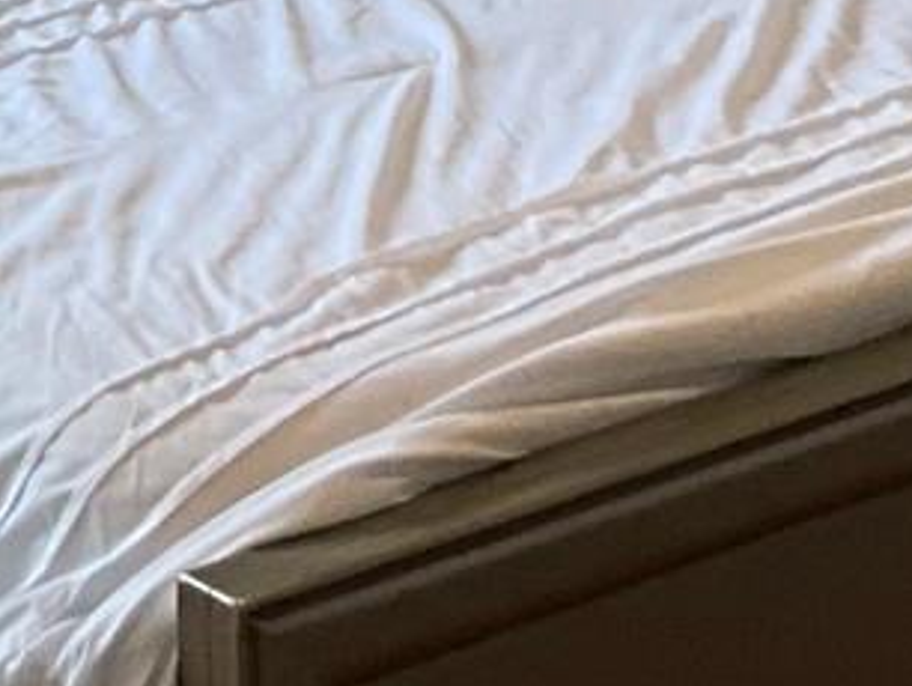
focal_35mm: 194
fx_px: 5115
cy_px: -1220
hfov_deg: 10.2
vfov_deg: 7.0
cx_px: 426
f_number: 1.8
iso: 40
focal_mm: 3
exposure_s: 1/60
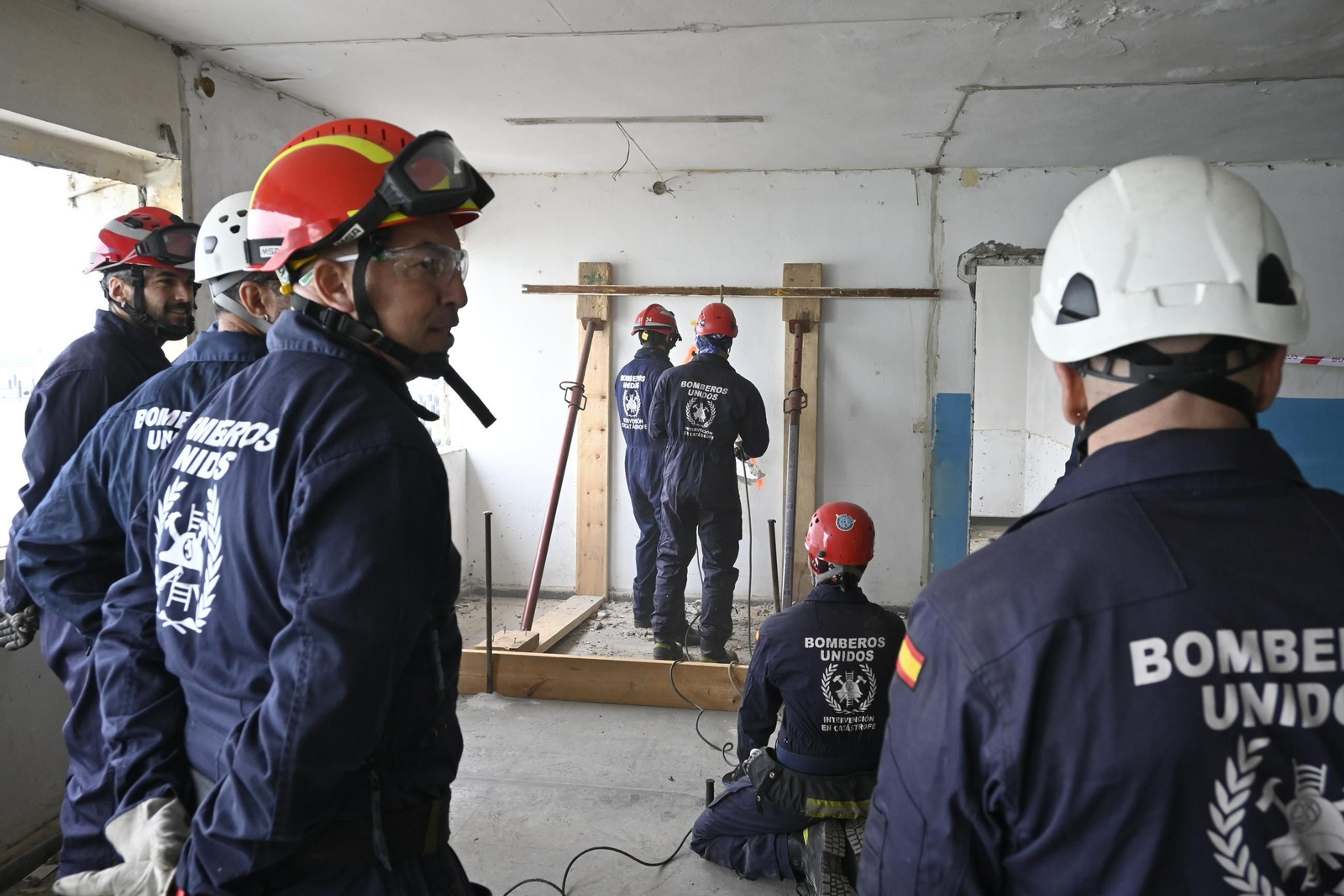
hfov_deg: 63.2
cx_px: 672
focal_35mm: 29
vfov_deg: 44.6
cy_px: 448
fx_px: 1092
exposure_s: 1/250
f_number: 5.6
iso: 1000
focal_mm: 19.5
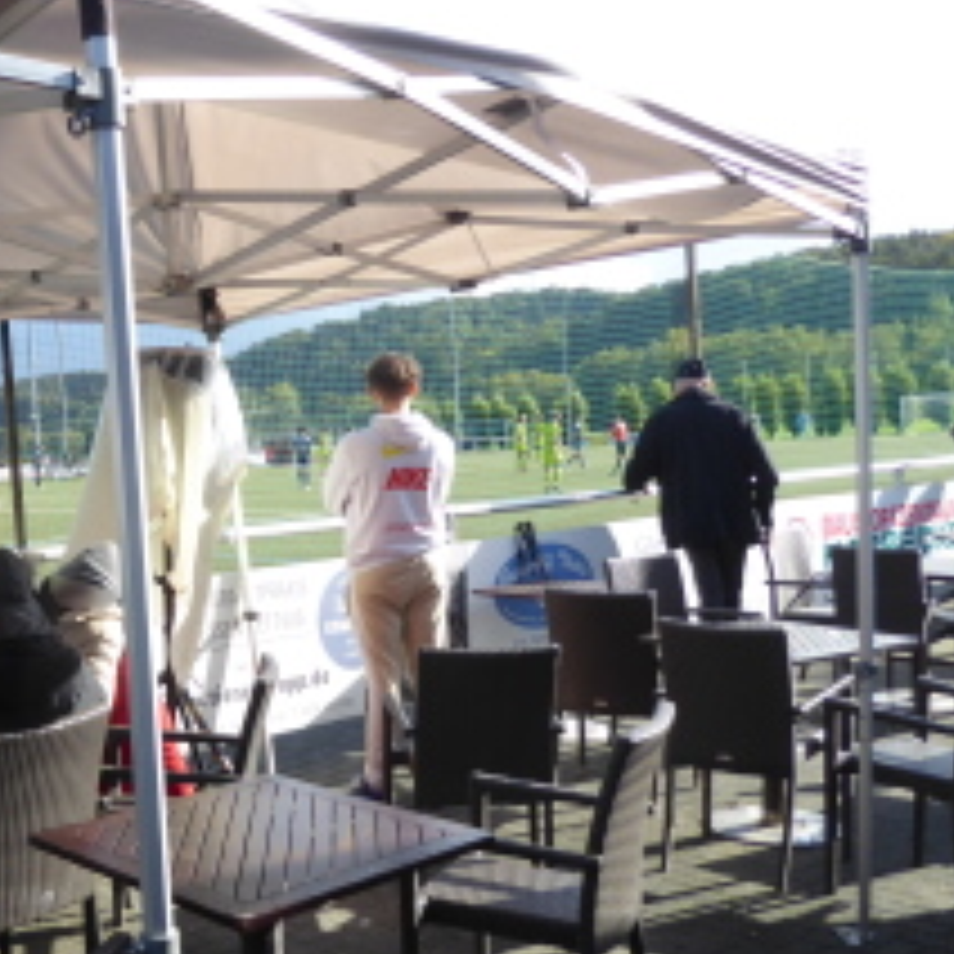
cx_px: 153
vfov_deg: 37.5
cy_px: 518
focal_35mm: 45
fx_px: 1403
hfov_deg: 35.9
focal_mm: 4.3
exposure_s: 1/320
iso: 80
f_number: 3.3
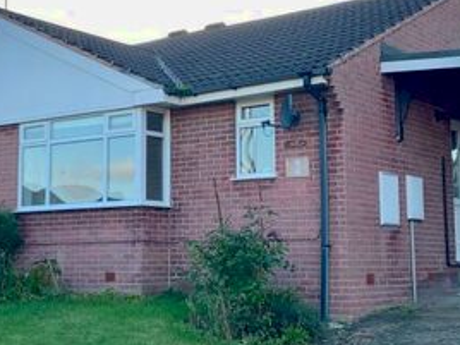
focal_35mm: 68
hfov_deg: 28.5
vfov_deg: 21.6
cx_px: 206
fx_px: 904
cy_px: 142
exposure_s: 1/287
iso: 25
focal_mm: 4.25
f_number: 1.8
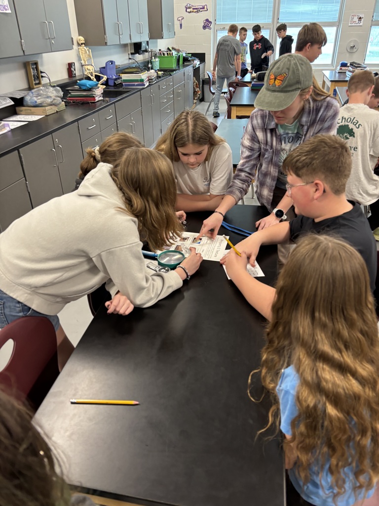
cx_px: 190
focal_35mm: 26
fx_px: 380
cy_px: 253
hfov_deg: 53.1
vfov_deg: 67.3
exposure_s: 1/60
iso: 200
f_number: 1.6
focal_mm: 5.96
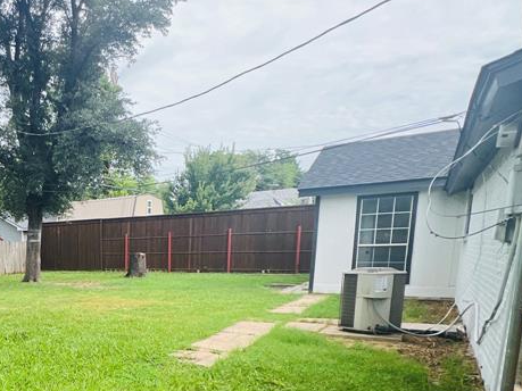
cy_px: 327
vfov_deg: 45.1
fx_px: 437
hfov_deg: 50.7
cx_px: 9
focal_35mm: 29
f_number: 1.8
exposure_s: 1/391
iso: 32
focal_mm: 1.57
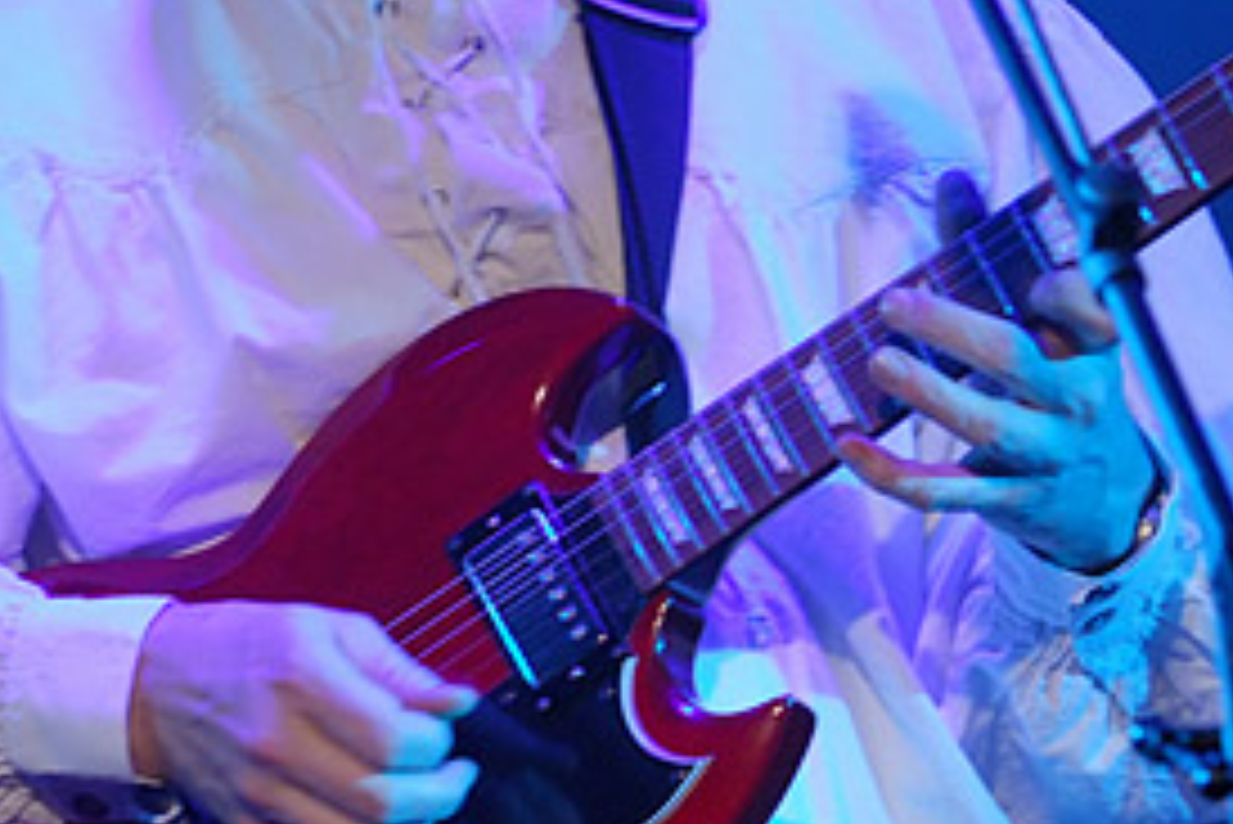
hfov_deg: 4.5
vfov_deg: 3.0
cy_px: 243
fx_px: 15591
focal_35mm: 455
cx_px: 608
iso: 400
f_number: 3.5
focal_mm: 110
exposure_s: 1/50
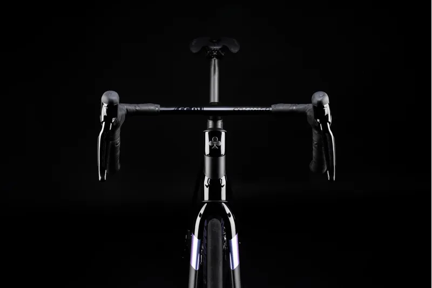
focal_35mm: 70
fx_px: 840
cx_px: 216
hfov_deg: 28.8
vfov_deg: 19.4
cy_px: 144
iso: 100
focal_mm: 70
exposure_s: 1/160
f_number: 18
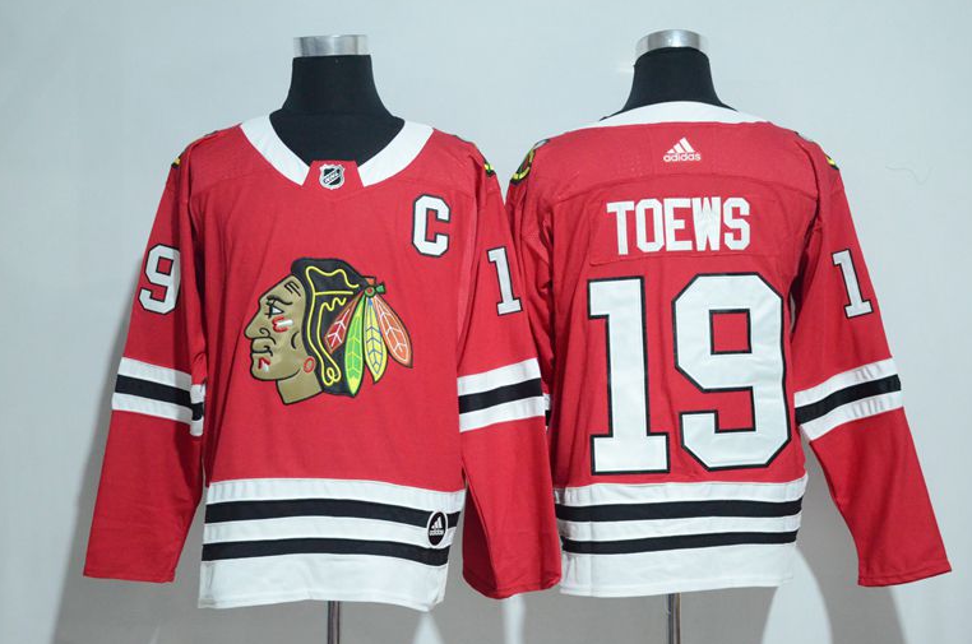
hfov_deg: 31.9
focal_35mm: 63
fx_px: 1698
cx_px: 497
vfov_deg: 21.5
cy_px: 324
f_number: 4.5
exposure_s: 1/25
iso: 4000
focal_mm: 40
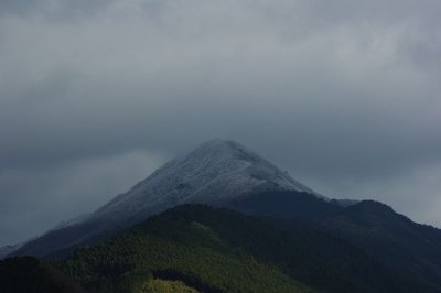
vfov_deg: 6.8
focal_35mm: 202
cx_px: 220
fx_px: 2472
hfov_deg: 10.2
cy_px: 146
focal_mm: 135
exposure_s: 1/400
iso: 200
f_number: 8
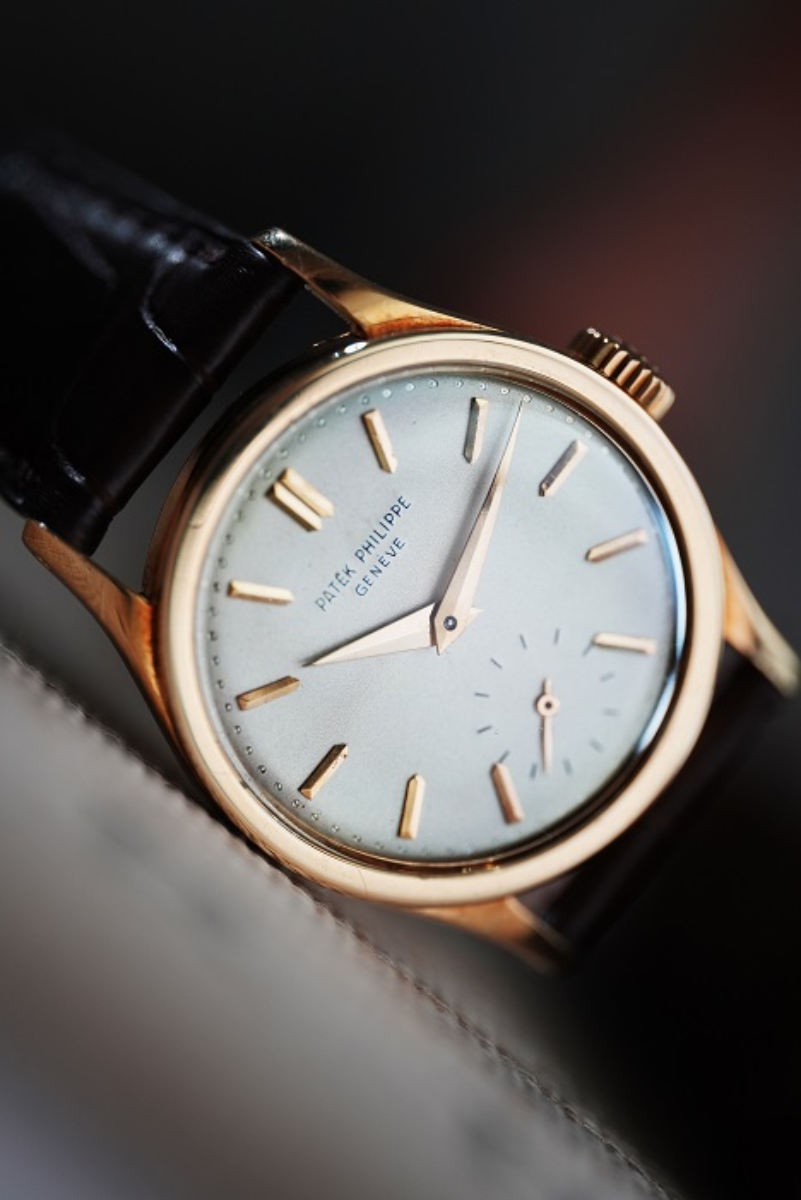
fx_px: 3501
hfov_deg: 13.1
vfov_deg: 19.4
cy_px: 600
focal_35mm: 105
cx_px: 400
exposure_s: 1/250
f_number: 2.8
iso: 500
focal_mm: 105
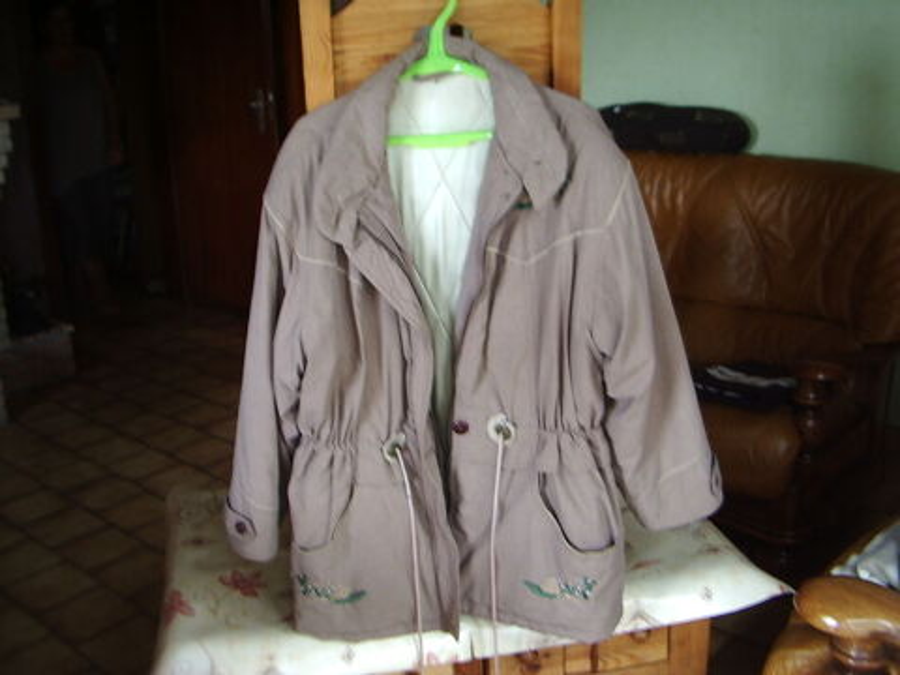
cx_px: 450
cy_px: 338
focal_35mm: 38
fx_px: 988
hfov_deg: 49.0
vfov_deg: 37.7
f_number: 2.6
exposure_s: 1/13
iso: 100
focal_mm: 5.8
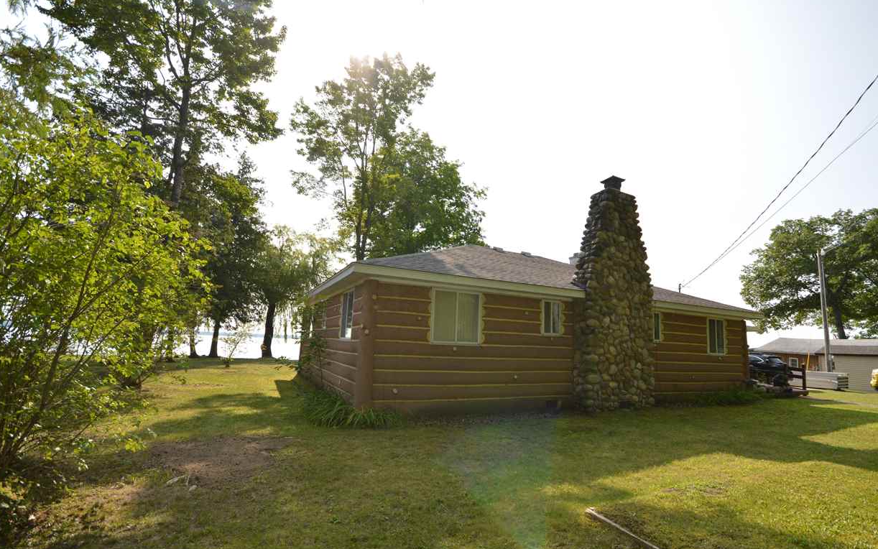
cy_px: 299
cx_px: 453
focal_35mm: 16
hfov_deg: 97.8
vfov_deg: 71.1
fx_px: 383
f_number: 8
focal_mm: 10
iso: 100
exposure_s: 1/200
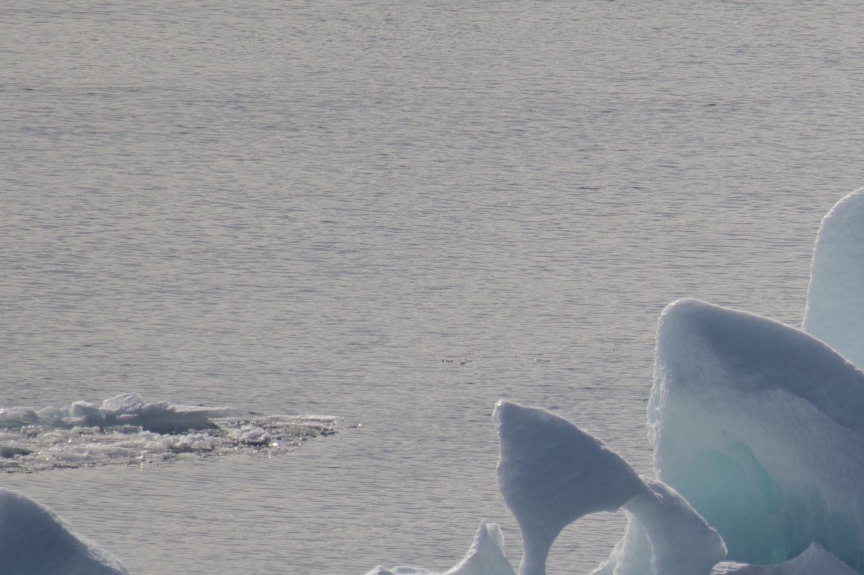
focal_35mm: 2106
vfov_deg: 0.7
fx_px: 50504
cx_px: 1188
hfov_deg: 1.0
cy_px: 579
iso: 100
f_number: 6.3
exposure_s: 1/800
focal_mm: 600
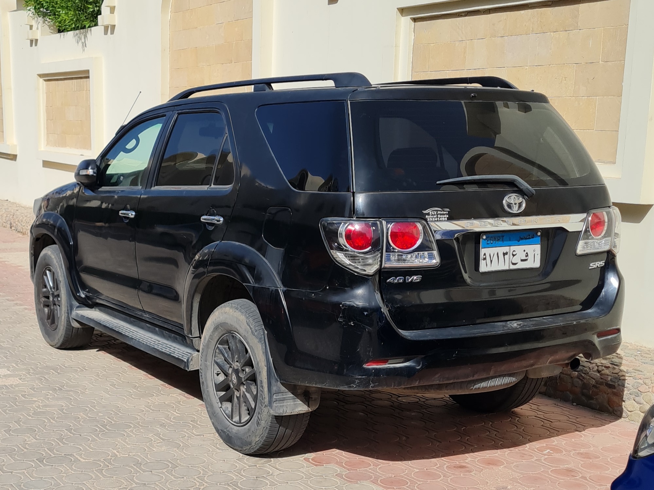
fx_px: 491
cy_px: 245
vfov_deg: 53.1
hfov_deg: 67.3
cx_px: 327
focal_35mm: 26
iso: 50
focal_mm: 5.4
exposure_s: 1/5000
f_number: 1.8
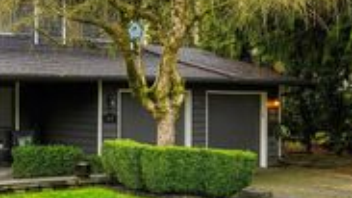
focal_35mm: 61
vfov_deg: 19.6
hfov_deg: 29.7
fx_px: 573
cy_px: 105
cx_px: -62
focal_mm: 21.5
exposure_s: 1/800
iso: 400
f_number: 9
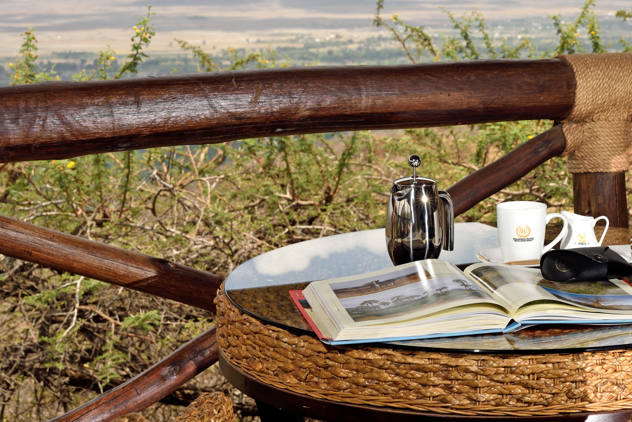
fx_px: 1545
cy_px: 139
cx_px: 540
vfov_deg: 15.5
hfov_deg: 22.7
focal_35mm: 88
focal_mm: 50
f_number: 10
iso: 100
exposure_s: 1/200
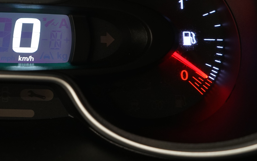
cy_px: 33
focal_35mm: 64
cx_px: 21
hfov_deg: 30.4
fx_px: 448
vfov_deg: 20.1
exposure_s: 1/8
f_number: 4.5
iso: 800
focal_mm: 33
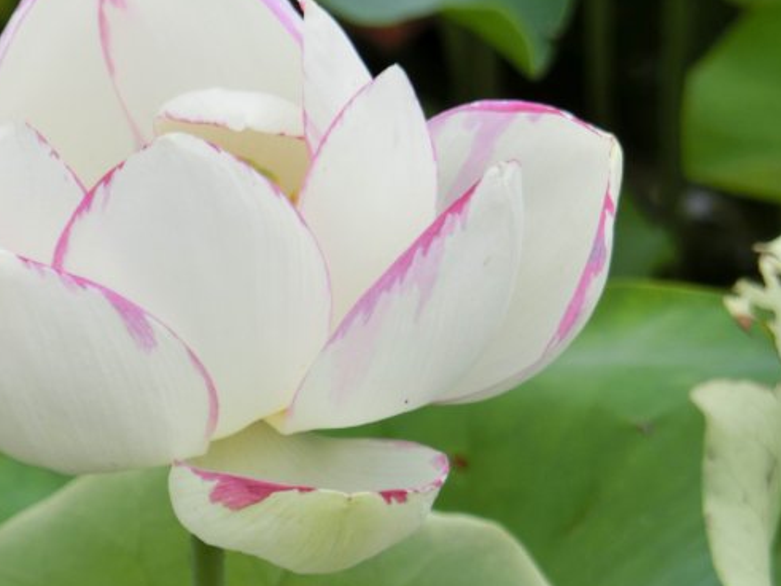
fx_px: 9316
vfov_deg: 3.6
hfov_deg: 4.8
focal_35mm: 413
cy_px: 267
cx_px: 269
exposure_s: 1/320
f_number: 5.8
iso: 80
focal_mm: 52.5
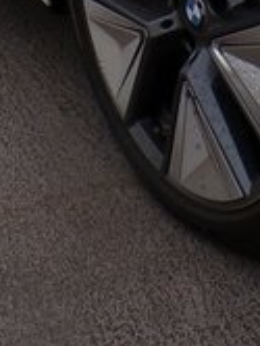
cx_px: 460
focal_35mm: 148
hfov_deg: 9.6
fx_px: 1478
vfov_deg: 12.4
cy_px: -227
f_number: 4.4
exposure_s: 1/220
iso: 100
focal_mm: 4.3
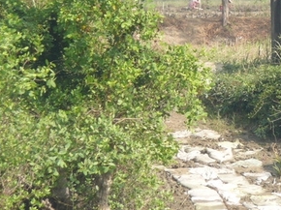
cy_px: 24
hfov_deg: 4.2
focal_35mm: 472
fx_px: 3828
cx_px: 276
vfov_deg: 3.1
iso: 100
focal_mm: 37.5
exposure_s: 1/250
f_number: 4.9
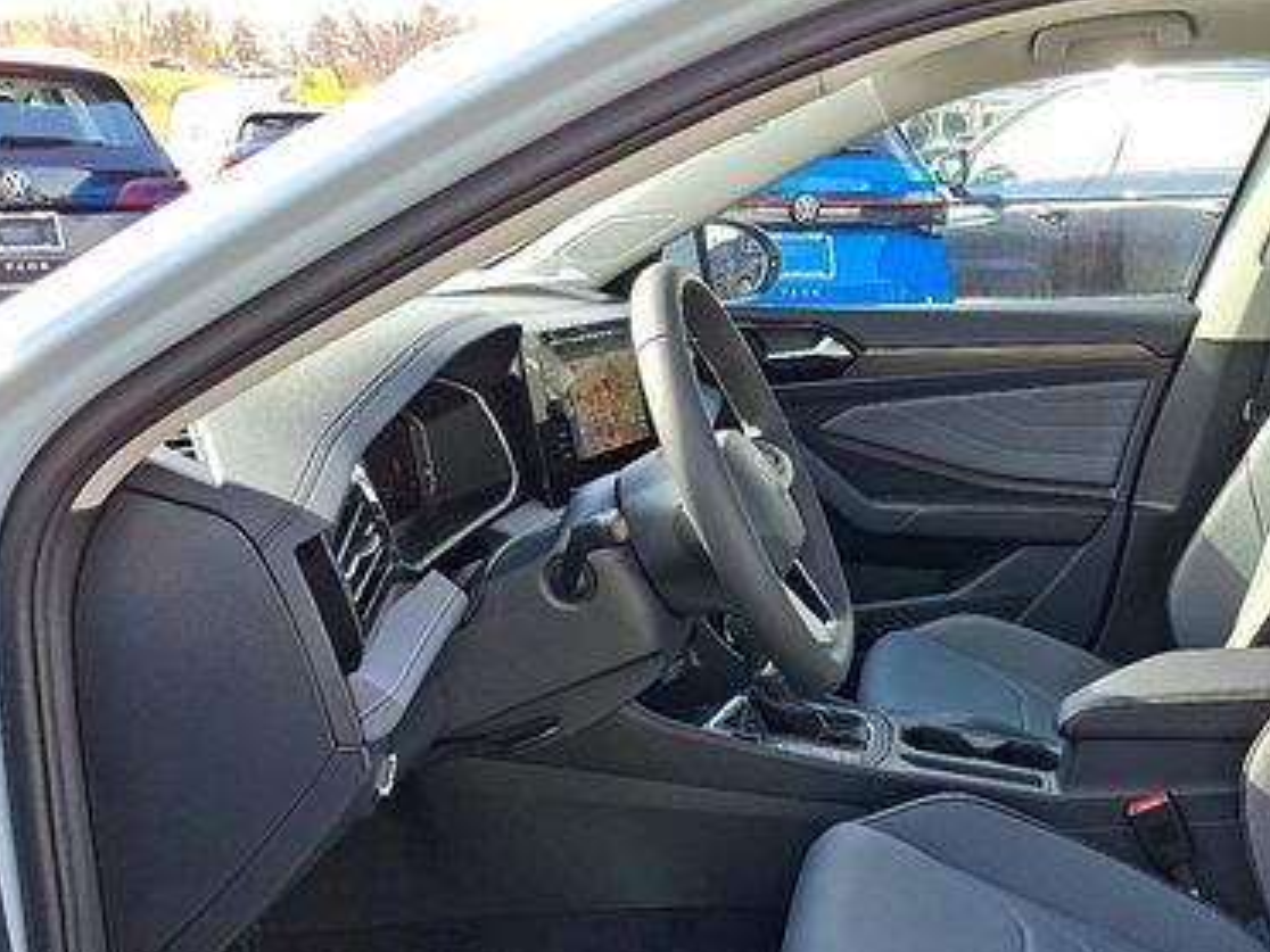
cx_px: 891
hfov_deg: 43.0
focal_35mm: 43
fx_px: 1578
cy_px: 648
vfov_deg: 33.3
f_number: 1.8
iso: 25
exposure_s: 1/130
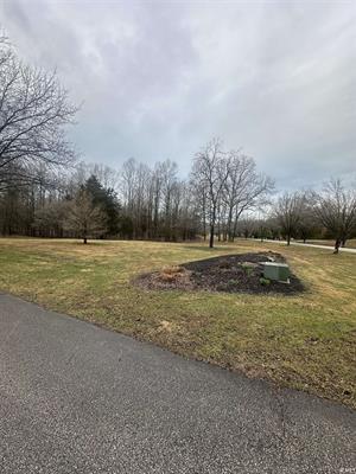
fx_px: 192
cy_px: 237
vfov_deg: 102.1
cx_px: 178
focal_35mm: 14
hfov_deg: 85.7
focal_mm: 2.22
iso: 40
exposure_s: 1/1208
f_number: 2.2
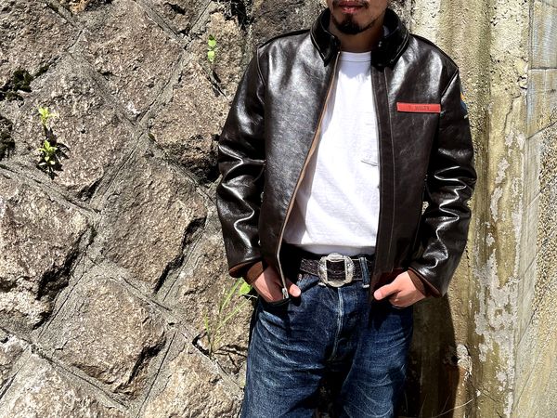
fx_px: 418
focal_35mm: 26
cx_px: 278
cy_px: 209
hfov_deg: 67.3
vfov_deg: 53.1
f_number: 1.6
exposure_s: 1/1595
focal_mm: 4.2
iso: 32
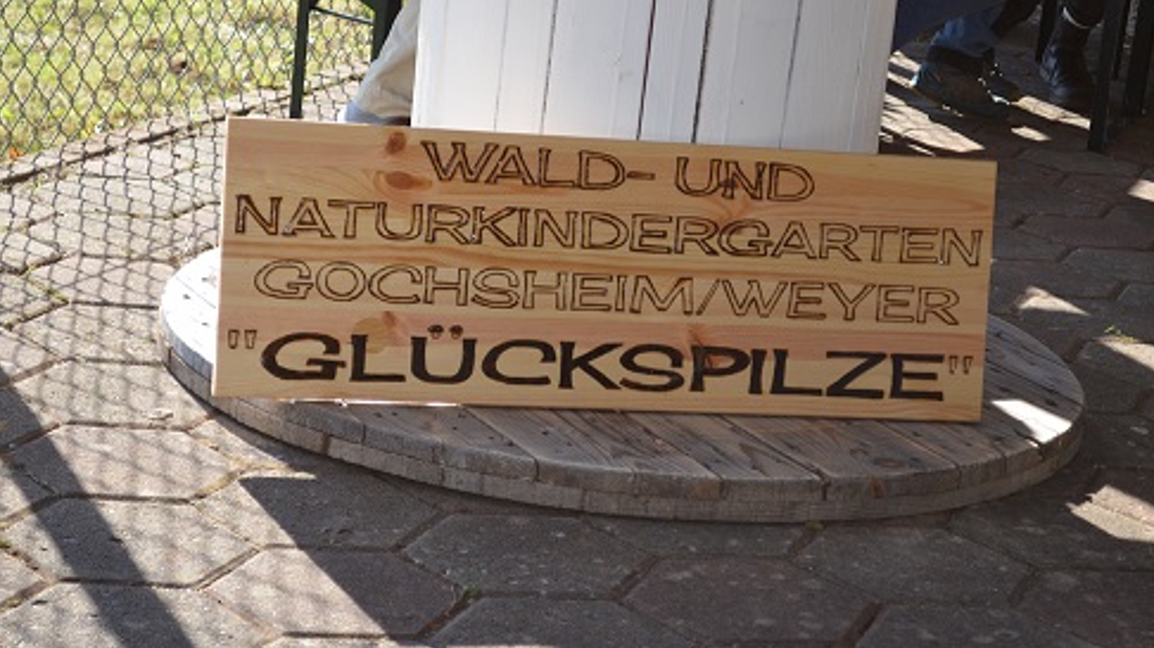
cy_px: 265
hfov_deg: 24.3
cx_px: 581
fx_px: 2678
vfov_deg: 13.8
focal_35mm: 88
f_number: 5.6
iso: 180
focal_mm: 55
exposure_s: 1/200
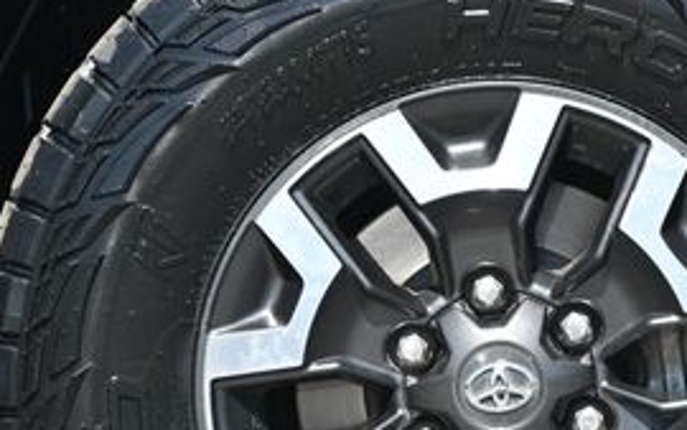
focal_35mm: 138
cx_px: 509
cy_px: 366
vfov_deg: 9.5
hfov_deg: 15.1
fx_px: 2585
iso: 160
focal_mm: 38
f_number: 5.6
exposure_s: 1/250
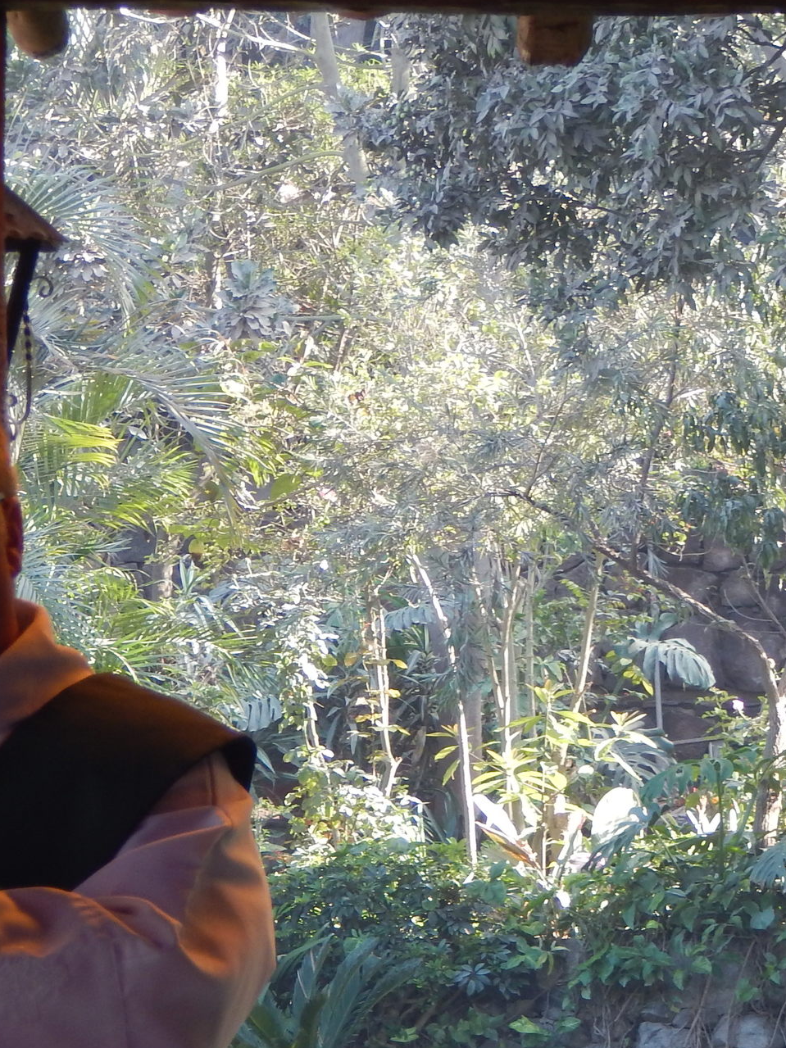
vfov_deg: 7.7
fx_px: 7752
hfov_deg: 5.8
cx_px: 325
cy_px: 753
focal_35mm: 256
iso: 125
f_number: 4.8
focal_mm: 23.4
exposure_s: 1/30
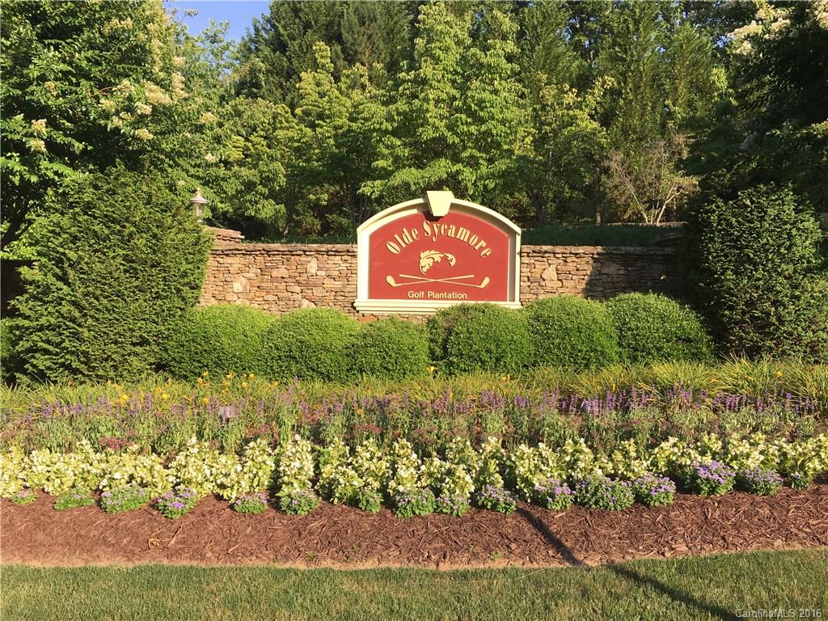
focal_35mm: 29
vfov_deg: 48.2
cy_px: 310
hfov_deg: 61.7
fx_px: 694
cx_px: 414
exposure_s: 1/605
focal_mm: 4.15
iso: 25
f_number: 2.2
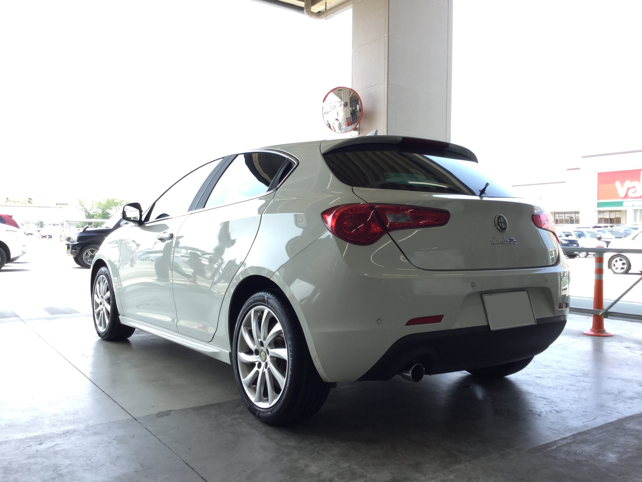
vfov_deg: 45.4
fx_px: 575
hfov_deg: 58.4
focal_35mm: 31
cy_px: 241
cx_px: 321
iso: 25
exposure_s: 1/151
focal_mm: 3.3
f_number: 2.4
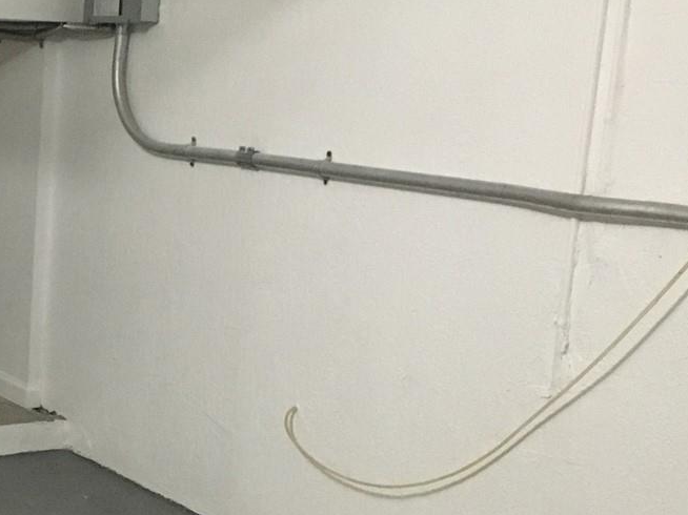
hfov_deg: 25.5
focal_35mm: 71
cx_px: -62
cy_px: 323
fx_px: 1411
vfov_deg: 20.7
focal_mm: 4.15
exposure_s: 1/15
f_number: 2.2
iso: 320
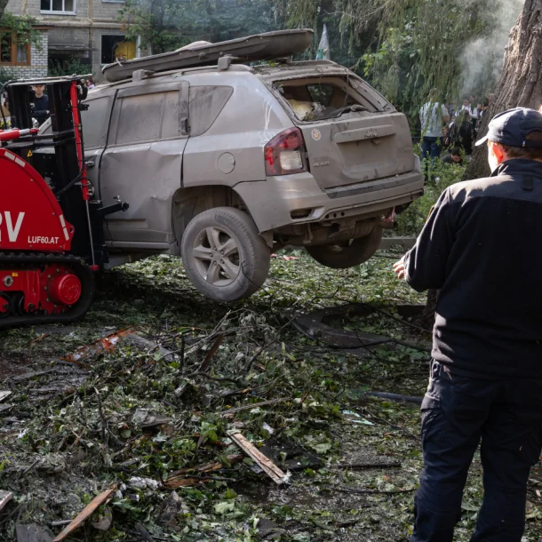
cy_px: 206
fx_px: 990
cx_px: 18
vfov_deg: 30.5
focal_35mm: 56
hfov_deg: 28.9
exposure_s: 1/80
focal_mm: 32.5
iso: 640
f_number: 7.1
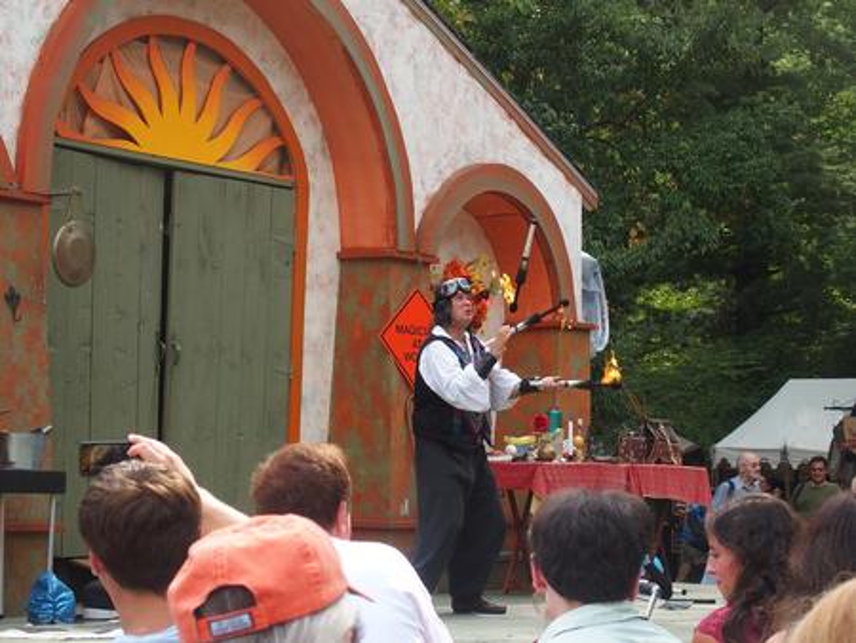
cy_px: 322
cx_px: 428
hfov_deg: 23.3
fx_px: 2078
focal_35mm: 84
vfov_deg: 17.6
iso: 100
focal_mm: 17.8
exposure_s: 1/320
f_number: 3.5
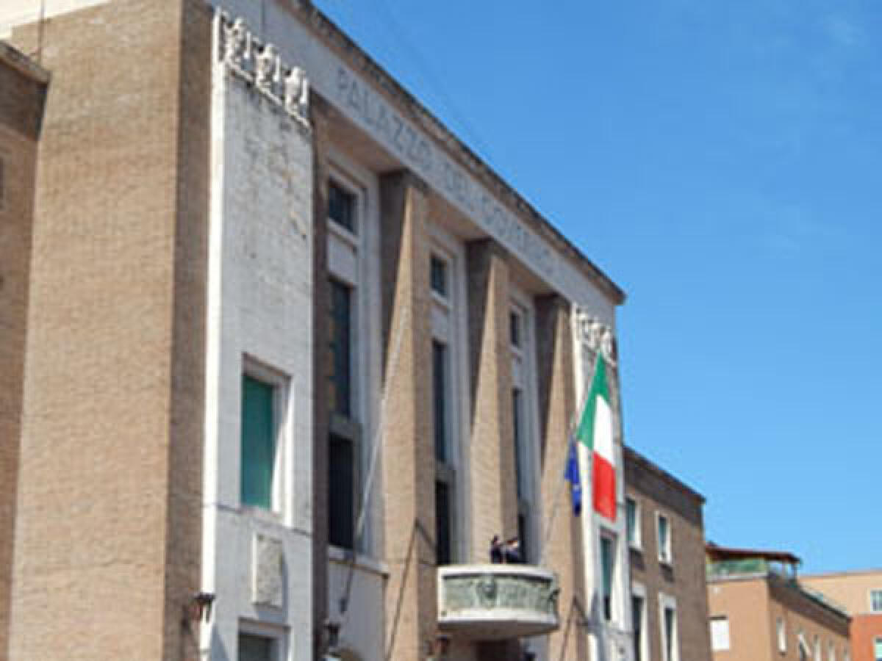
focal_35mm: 61
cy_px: 330
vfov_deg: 24.0
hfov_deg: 31.7
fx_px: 1554
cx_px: 441
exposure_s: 1/1000
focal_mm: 10.9
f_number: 4
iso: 125
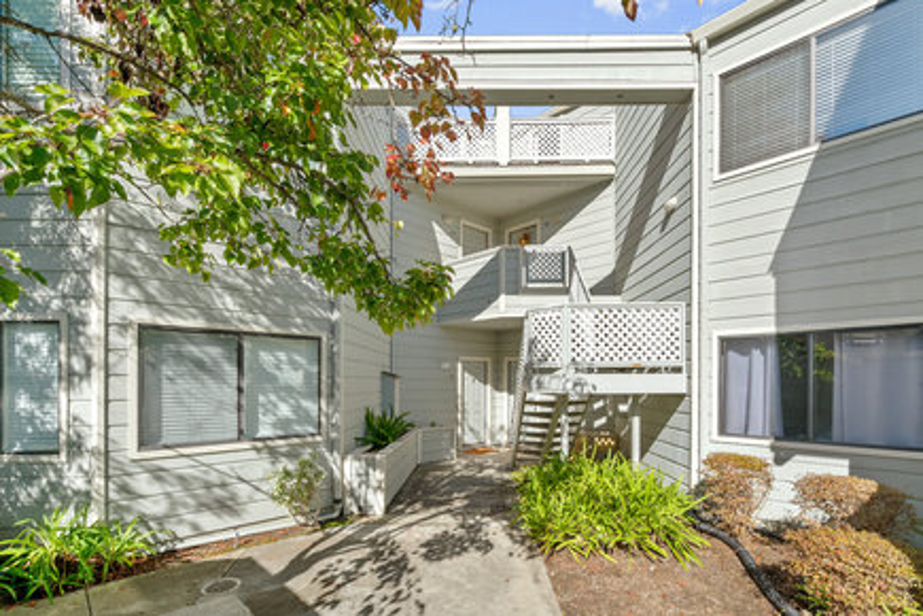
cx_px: 462
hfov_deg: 96.7
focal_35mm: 16
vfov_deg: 73.7
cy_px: 308
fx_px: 410
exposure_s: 1/320
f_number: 9
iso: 400
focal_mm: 16
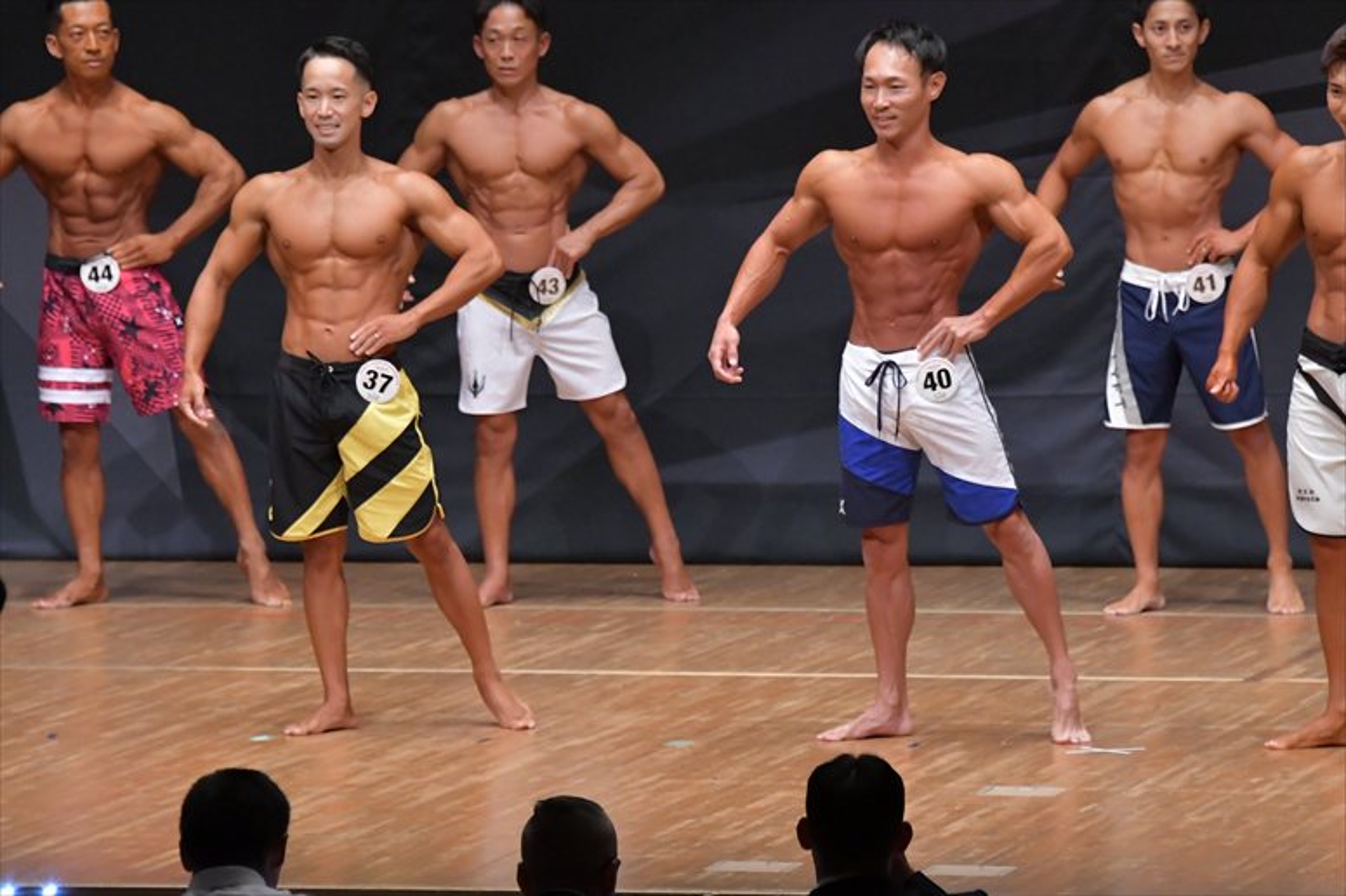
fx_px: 10651
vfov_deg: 4.8
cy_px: 448
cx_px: 673
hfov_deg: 7.2
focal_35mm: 285
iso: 6400
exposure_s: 1/400
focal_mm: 190
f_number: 5.6
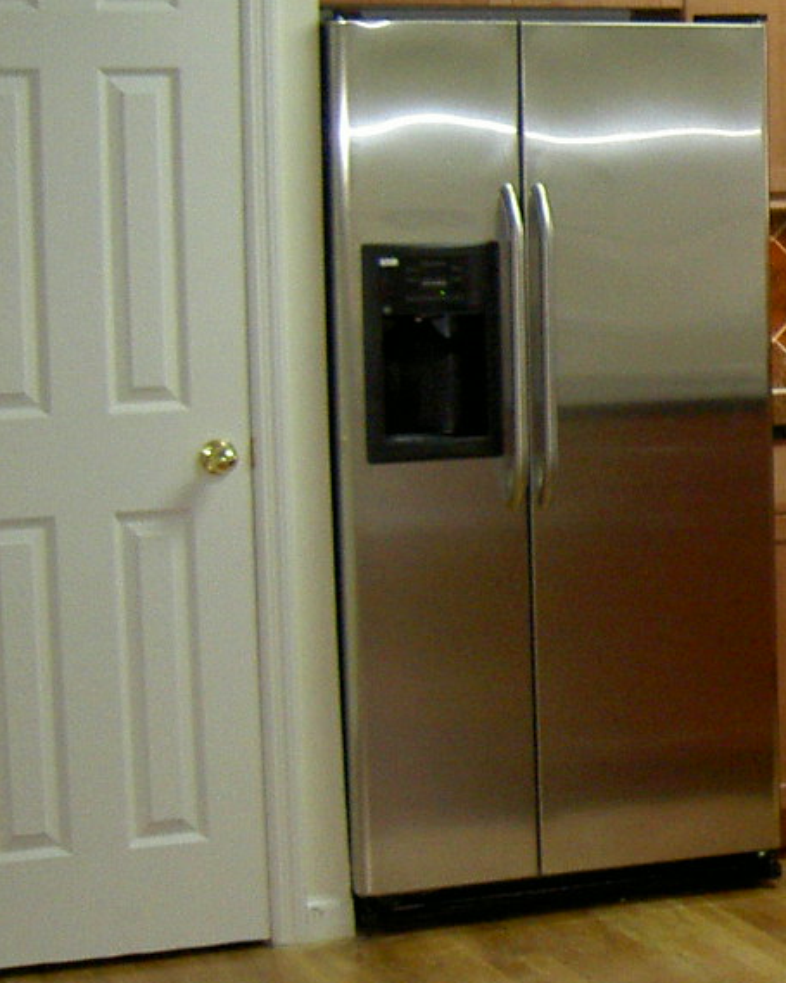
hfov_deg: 13.3
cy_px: 415
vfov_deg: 17.9
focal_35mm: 107
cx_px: 1297
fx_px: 3112
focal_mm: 8
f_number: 2.8
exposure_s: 1/59.5
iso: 100
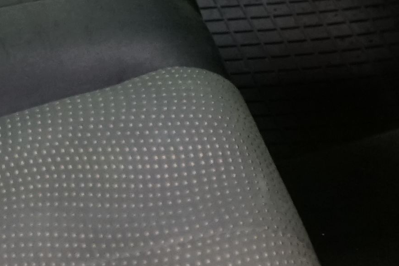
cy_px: -117
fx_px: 2127
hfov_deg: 10.6
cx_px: -64
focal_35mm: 192
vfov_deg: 7.1
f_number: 3.5
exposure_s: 1/30
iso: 1250
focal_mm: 28
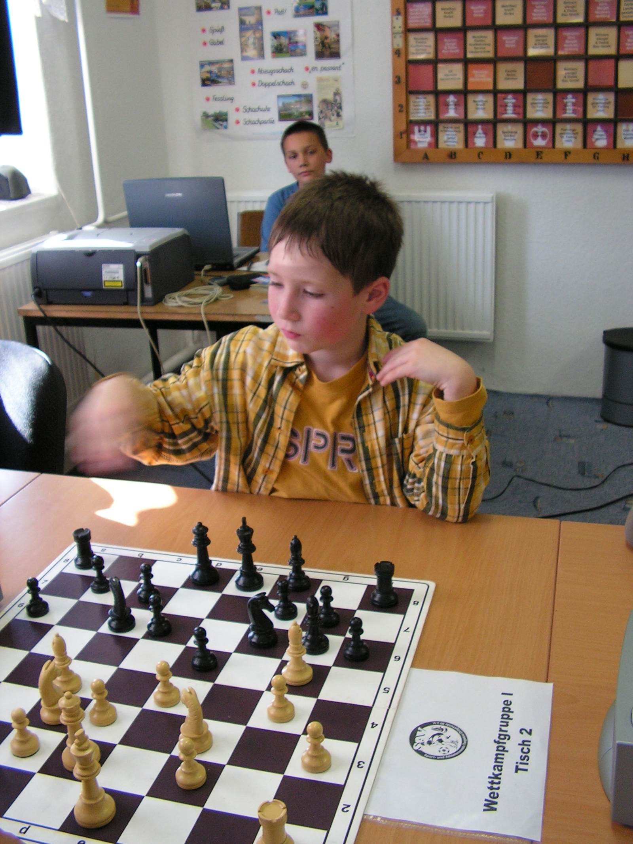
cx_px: 316
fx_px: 878
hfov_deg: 39.7
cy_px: 422
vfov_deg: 51.4
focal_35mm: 36
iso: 125
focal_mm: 6
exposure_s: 1/50
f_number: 3.2
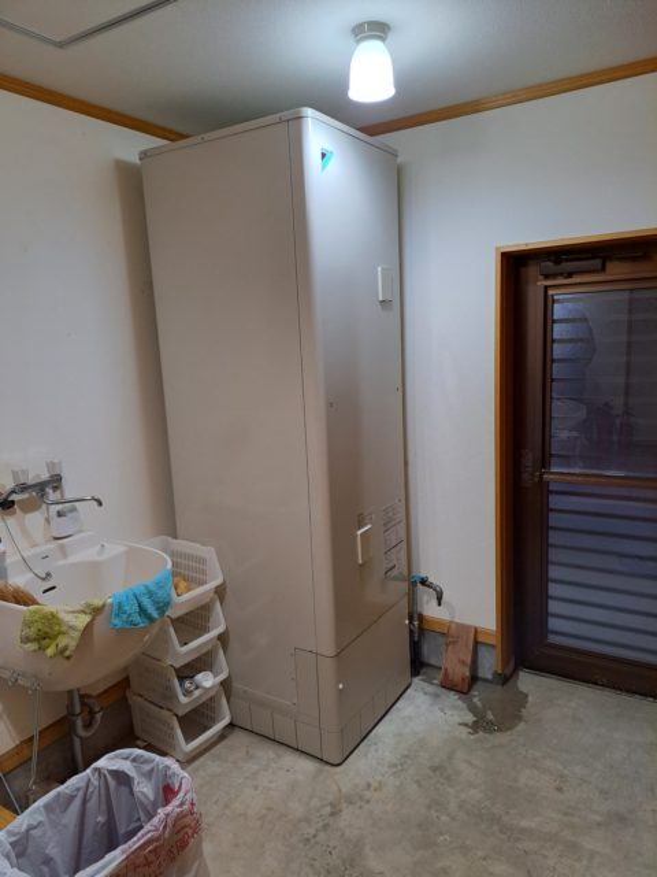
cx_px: 328
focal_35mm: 24
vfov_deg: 71.6
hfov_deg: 56.8
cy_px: 438
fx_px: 607
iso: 125
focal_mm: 5.23
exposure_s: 1/50
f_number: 1.8
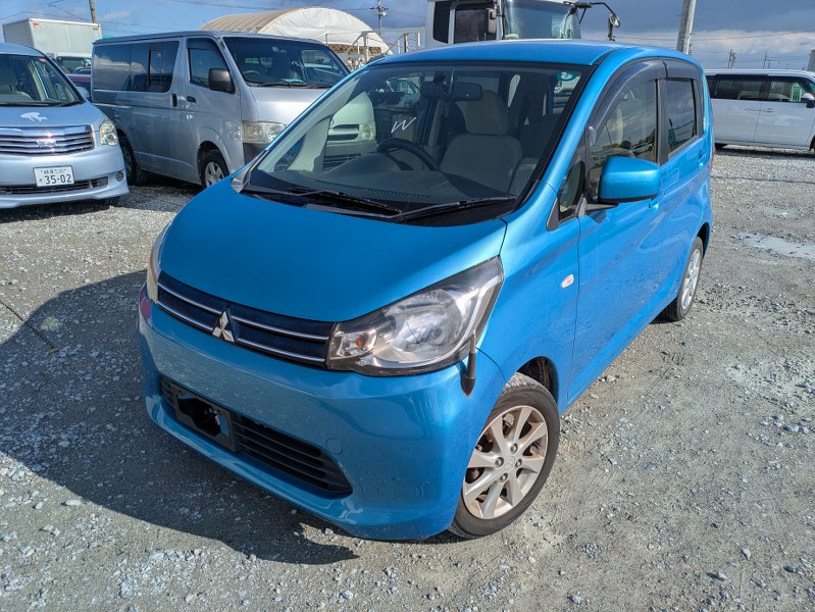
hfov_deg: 69.4
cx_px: 408
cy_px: 306
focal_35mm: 25
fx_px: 589
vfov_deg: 54.9
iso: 53
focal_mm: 5.43
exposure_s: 1/5076
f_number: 1.89
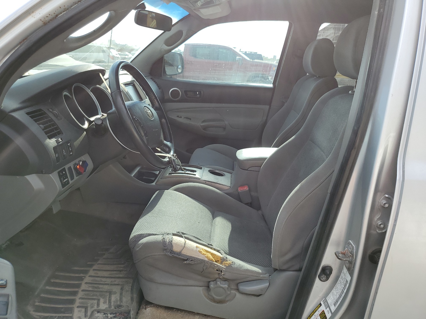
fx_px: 320
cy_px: 160
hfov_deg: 67.3
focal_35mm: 26
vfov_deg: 53.1
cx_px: 213
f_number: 1.5
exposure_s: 1/1111
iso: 50
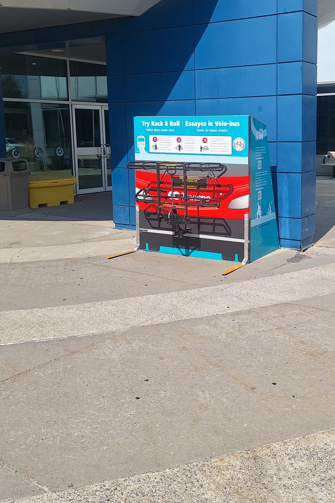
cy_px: 207
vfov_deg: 49.3
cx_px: 225
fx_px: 544
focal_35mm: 39
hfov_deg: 33.9
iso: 40
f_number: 1.8
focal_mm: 5.54
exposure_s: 1/4065
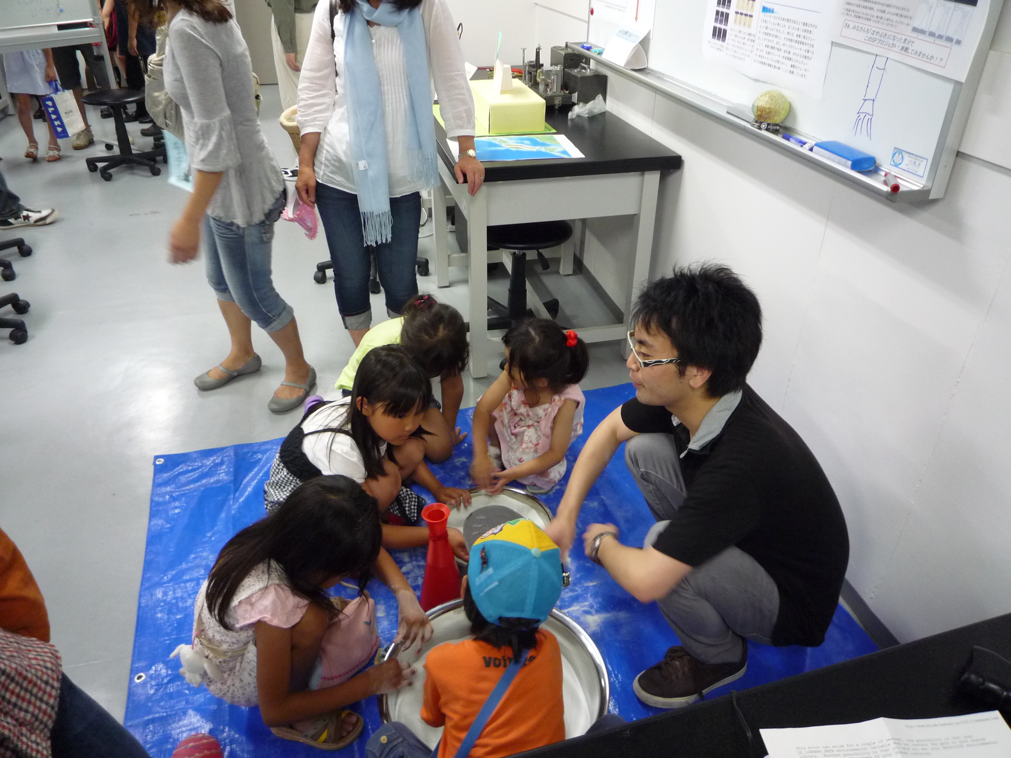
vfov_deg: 54.9
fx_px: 730
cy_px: 379
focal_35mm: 25
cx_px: 506
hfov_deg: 69.4
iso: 250
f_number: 2.8
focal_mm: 4.4
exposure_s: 1/30
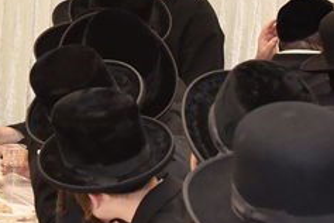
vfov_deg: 6.6
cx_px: -87
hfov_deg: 9.8
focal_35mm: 207
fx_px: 1920
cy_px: -23
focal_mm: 48
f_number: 5.6
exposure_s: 1/160
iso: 1600
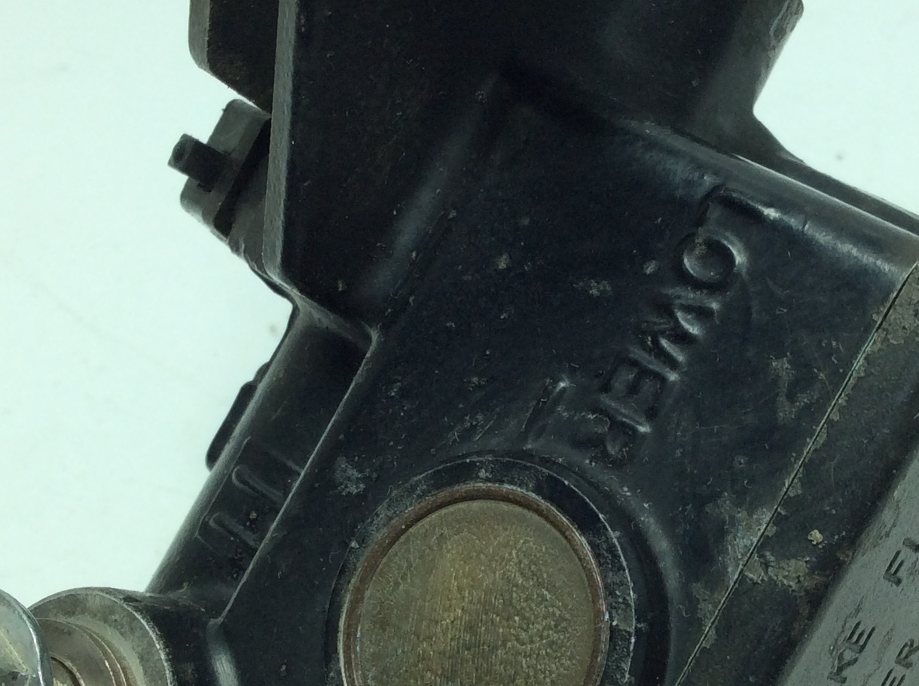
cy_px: 401
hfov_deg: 28.6
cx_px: 534
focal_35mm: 68
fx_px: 1802
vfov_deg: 21.5
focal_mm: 3.3
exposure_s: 1/329
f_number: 2.4
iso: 32
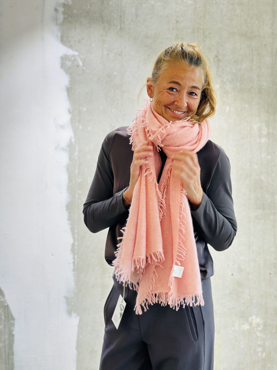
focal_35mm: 48
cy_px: 185
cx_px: 138
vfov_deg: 39.7
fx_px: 512
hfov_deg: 30.3
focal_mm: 6.86
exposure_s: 1/100
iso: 125
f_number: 1.78
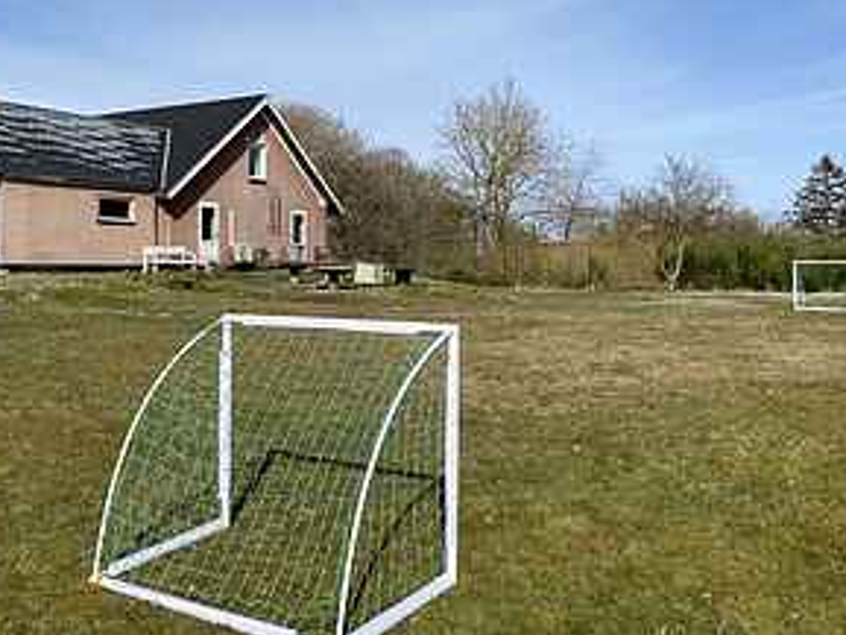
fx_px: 880
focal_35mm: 36
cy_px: 287
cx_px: 360
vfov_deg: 39.6
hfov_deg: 51.2
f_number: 1.8
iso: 32
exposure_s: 1/4630
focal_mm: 4.25
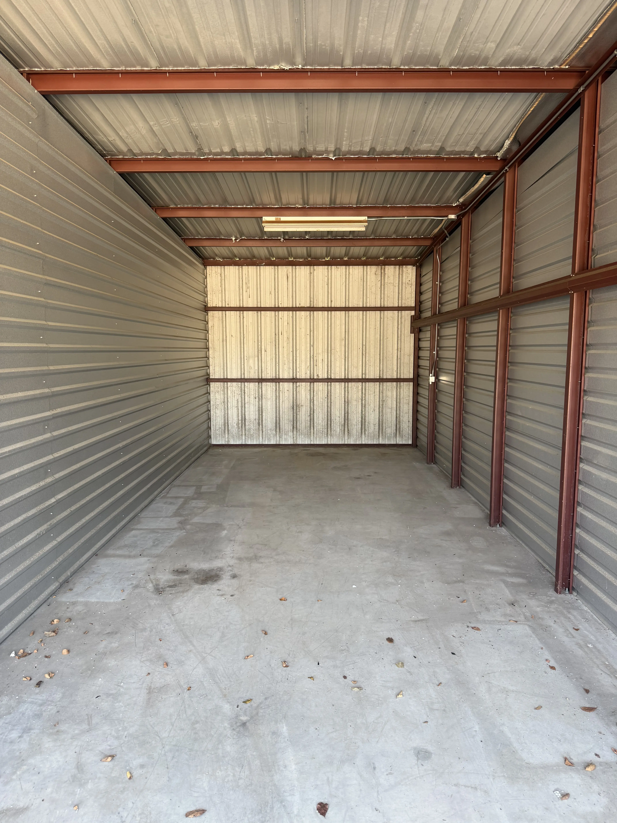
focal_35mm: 24
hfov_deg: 56.8
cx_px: 308
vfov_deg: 71.6
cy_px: 412
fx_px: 570
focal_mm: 6.76
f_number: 1.78
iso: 125
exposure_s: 1/121
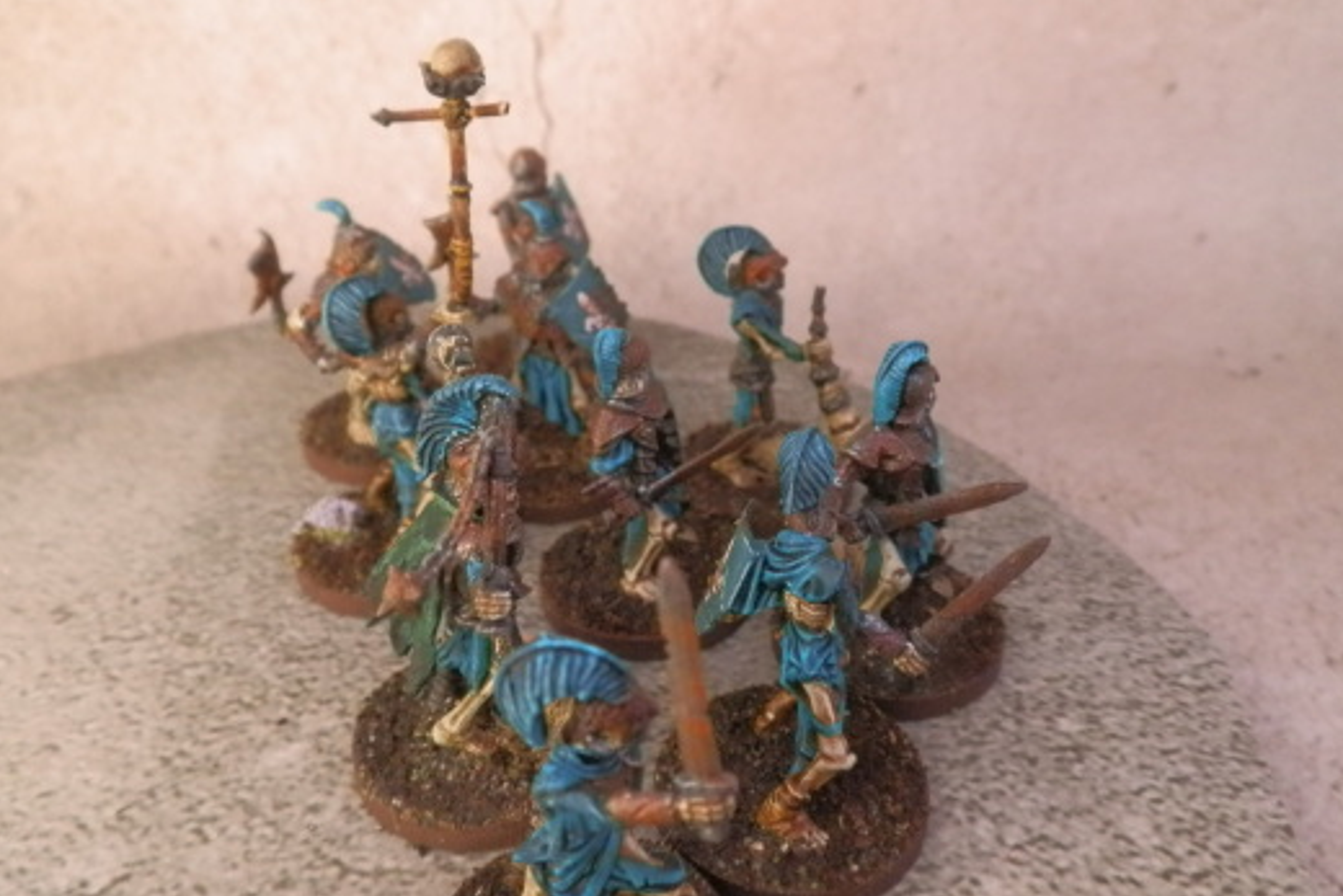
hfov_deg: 61.9
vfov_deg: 43.6
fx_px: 1119
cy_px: 411
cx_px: 682
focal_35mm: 30
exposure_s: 1/80
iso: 400
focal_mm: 5
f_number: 3.1
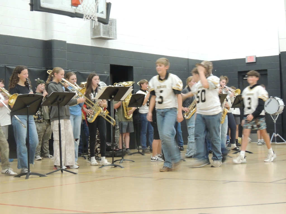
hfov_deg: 26.0
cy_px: 107
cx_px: 143
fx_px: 620
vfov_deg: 19.6
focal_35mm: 75
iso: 800
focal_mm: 13.3
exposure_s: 1/25
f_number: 3.9
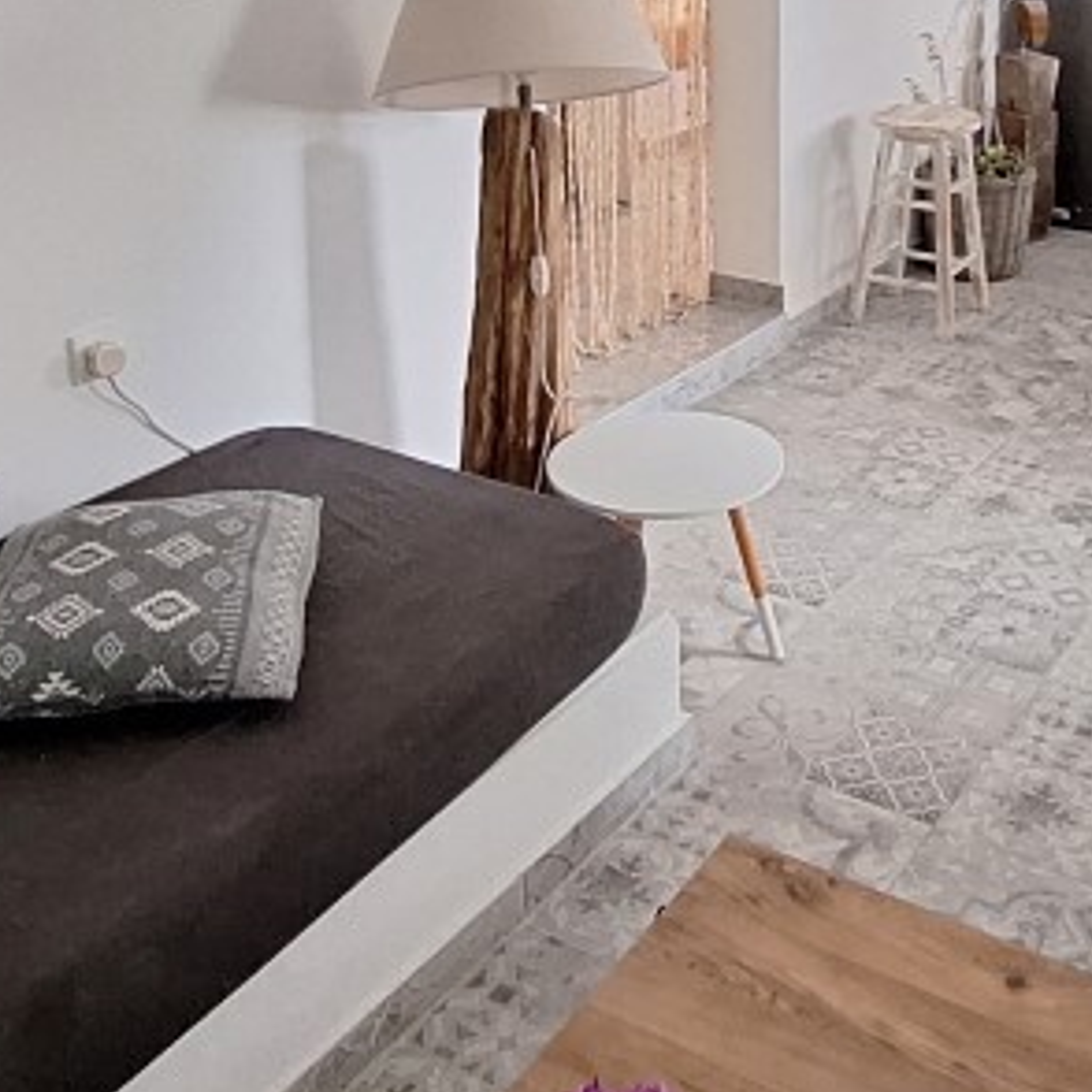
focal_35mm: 40
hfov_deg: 40.5
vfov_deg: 39.5
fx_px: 1428
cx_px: 836
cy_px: 160
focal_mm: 1.74
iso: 400
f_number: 2.2
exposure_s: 1/25
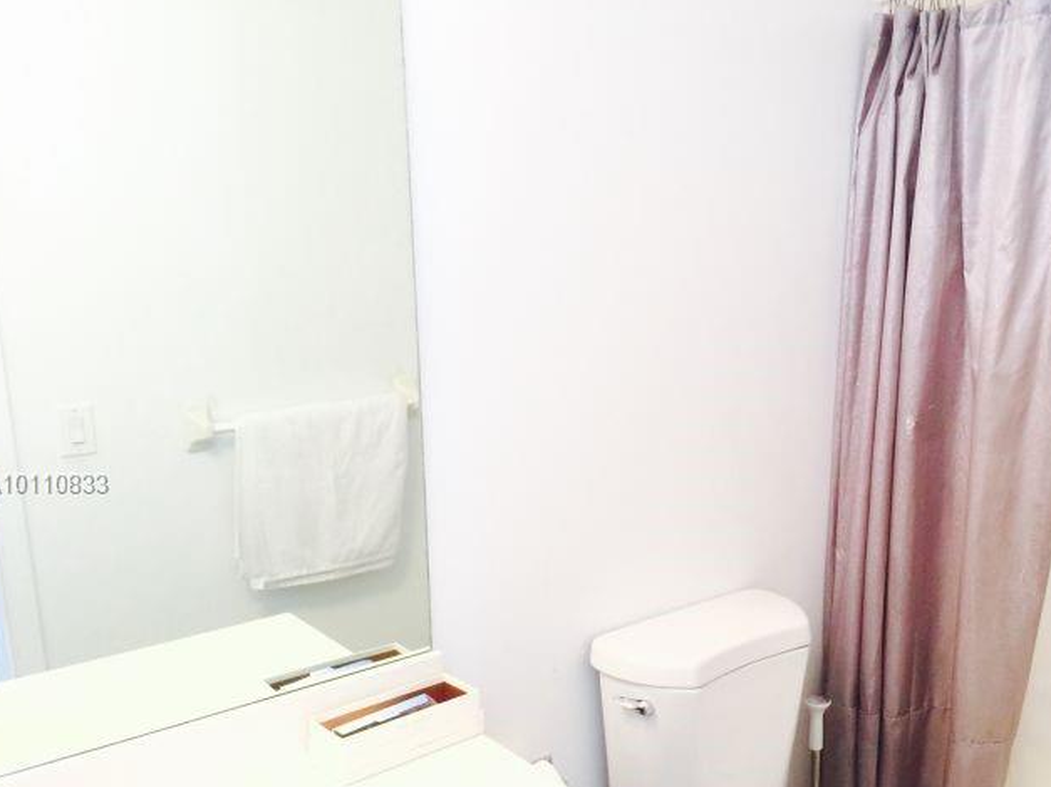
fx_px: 1123
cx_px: 647
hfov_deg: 49.7
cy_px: 486
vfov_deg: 38.4
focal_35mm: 37
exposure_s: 1/15
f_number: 2.2
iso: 64
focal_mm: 4.15
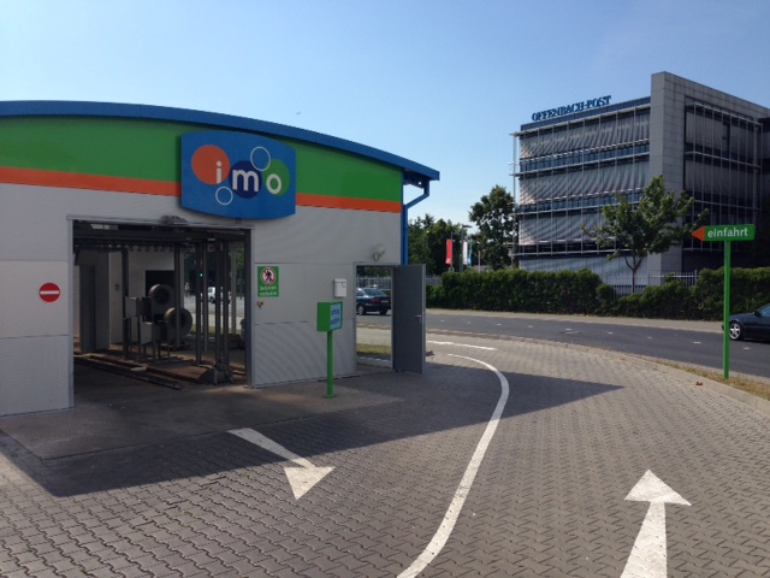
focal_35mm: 33
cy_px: 289
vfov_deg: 42.9
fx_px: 734
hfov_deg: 55.4
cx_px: 385
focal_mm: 4.12
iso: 50
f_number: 2.4
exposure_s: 1/2088
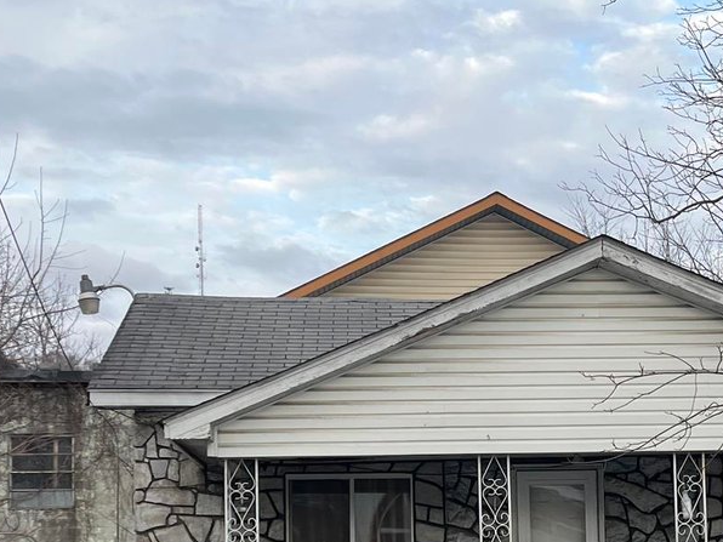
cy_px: 511
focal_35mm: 66
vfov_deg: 21.6
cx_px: 514
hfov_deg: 29.1
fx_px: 1378
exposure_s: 1/481
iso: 50
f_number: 1.6
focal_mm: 5.1
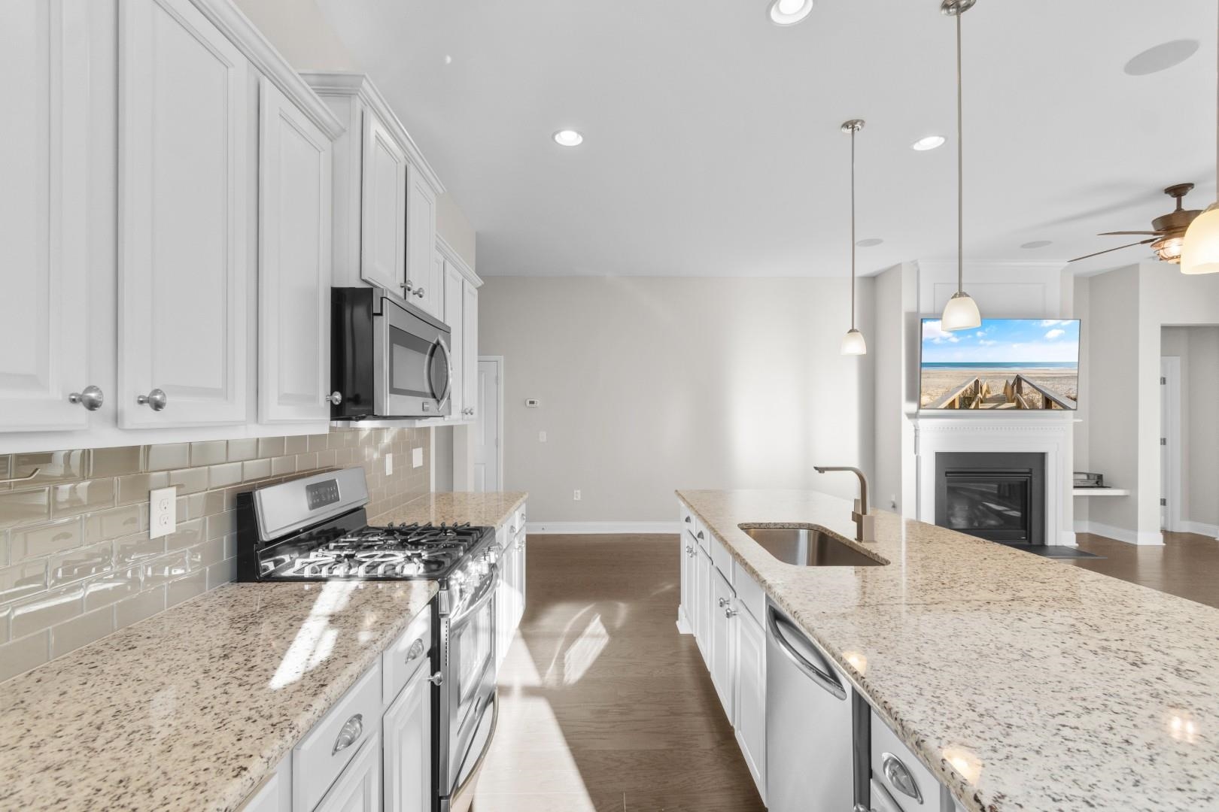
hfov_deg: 100.4
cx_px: 610
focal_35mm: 15
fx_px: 508
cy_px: 406
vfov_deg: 77.3
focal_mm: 10
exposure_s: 1/5
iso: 100
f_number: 4.5
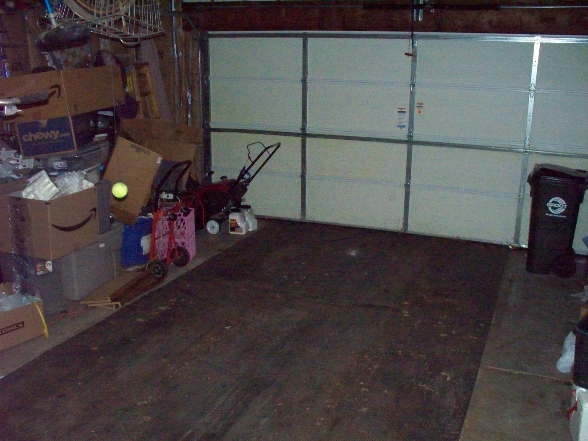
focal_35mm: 37
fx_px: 629
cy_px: 226
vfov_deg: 38.7
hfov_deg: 50.1
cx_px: 296
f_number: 2.8
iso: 1600
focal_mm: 7.54
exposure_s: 1/60
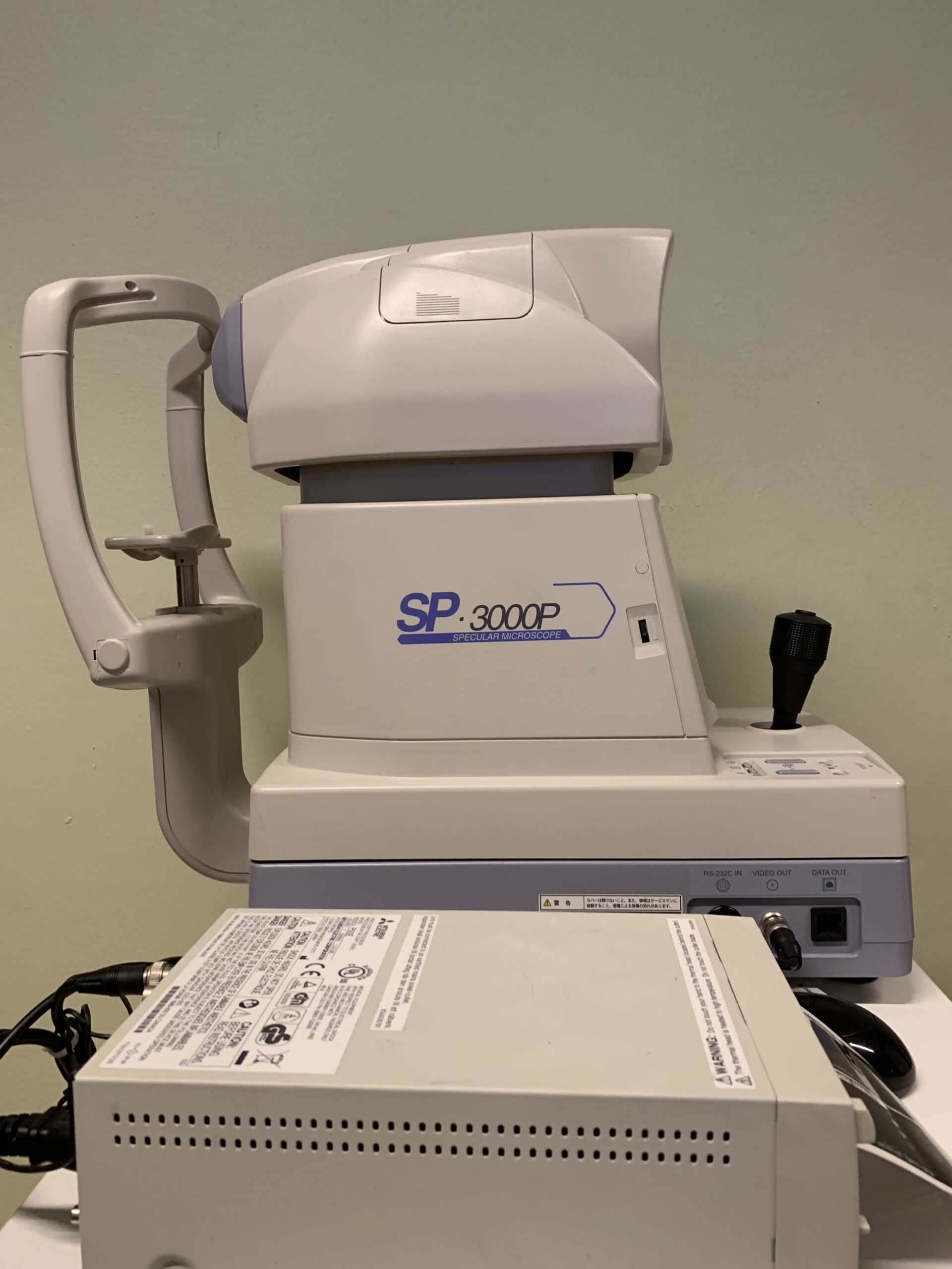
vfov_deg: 67.3
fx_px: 953
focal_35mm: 26
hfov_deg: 53.1
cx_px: 476
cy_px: 634
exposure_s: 1/50
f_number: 1.8
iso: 160
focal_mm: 4.25
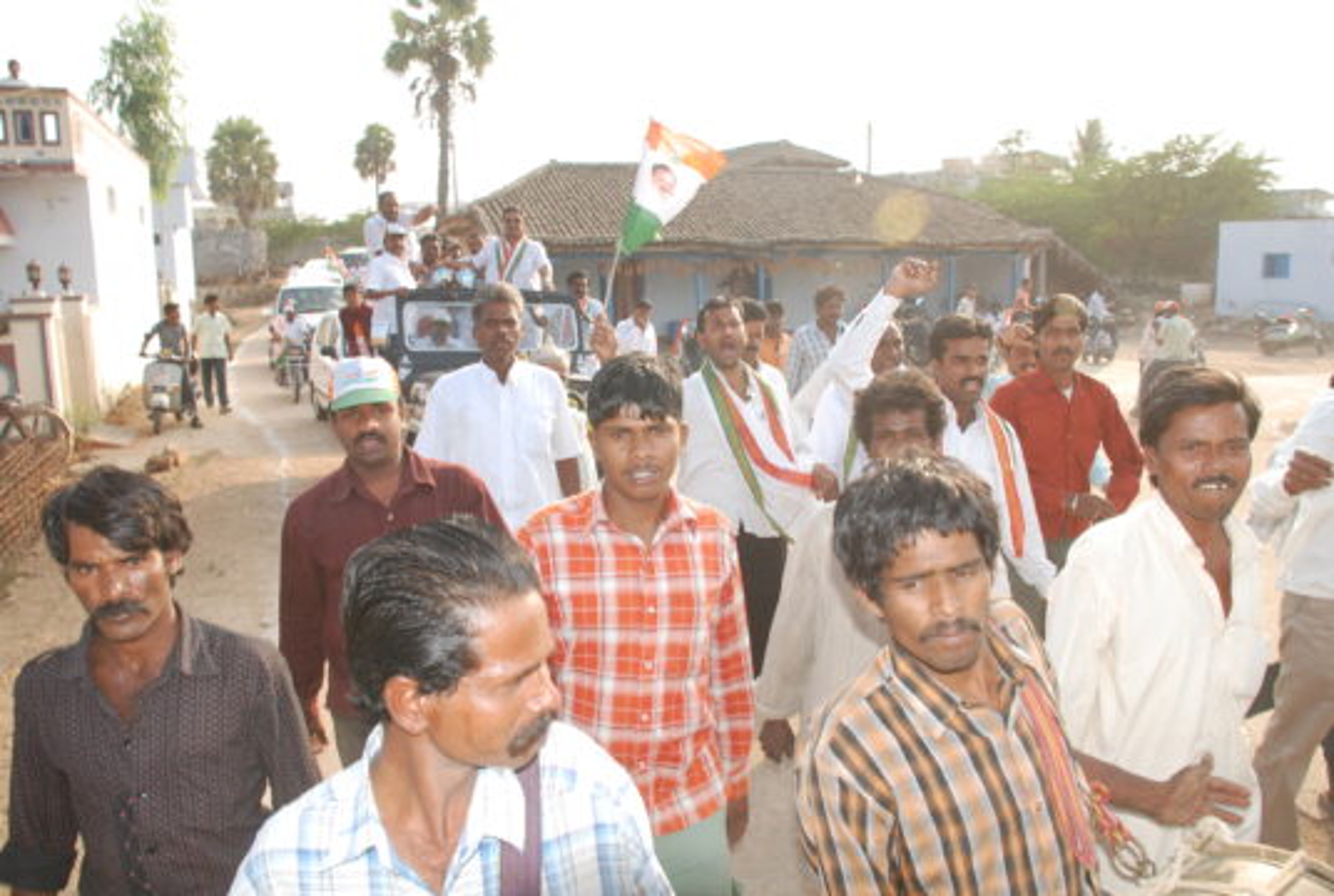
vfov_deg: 48.1
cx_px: 667
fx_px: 1003
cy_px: 448
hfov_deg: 67.3
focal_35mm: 27
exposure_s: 1/200
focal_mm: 18
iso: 200
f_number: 5.6
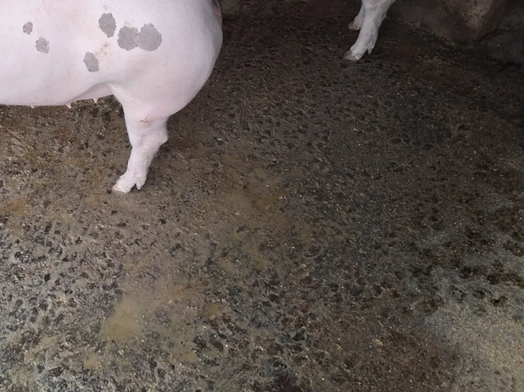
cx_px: 137
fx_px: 560
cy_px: 140
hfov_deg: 48.4
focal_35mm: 37
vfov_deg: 38.3
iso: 200
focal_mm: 5.54
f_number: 1.8
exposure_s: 1/50
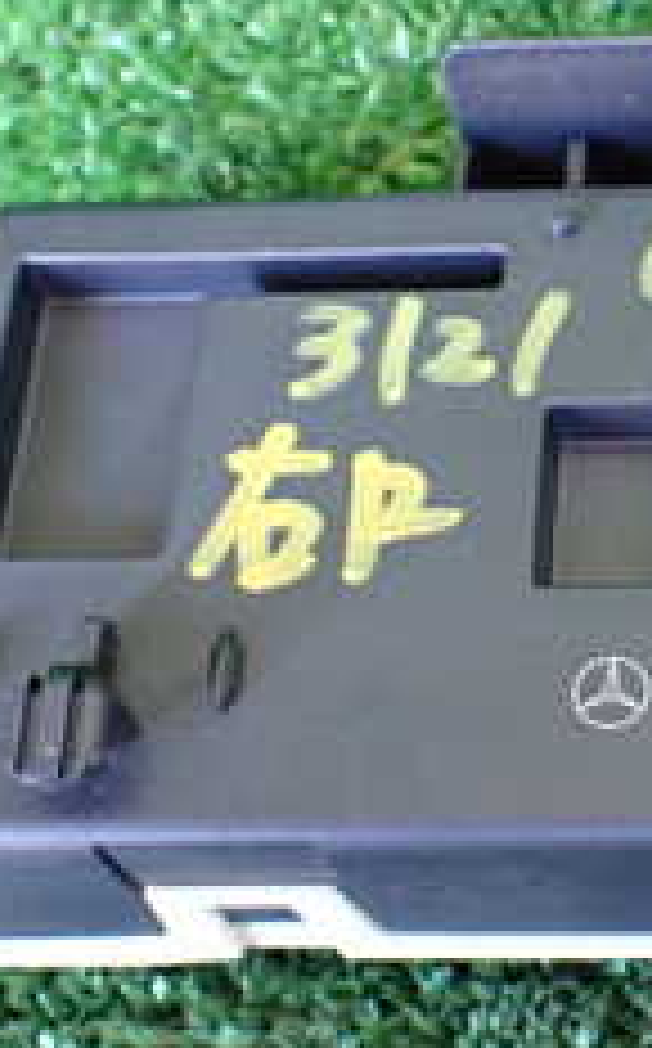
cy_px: 459
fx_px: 2339
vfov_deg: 25.2
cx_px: 823
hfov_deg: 15.2
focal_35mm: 82
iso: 800
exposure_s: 1/40
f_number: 2.3
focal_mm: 5.4
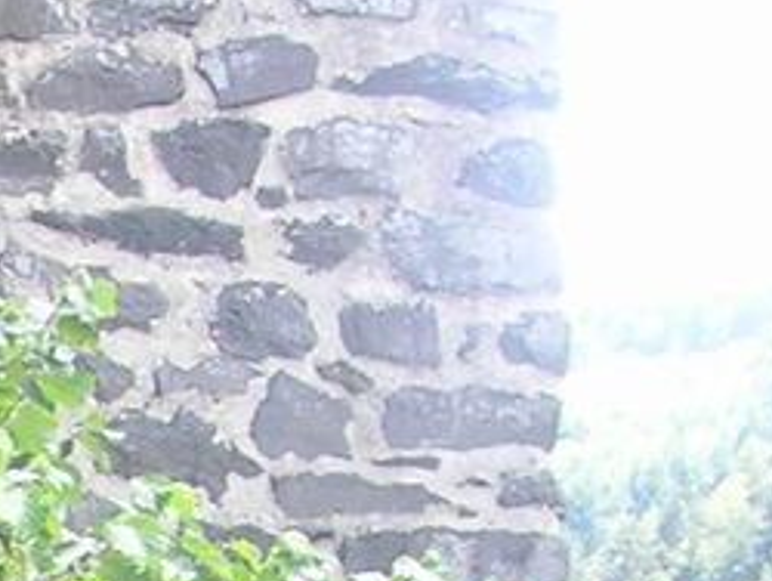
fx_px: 5425
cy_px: 1588
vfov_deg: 5.8
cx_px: -1139
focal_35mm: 243
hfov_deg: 7.5
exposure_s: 1/42
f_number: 4.8
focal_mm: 7.8
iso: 64
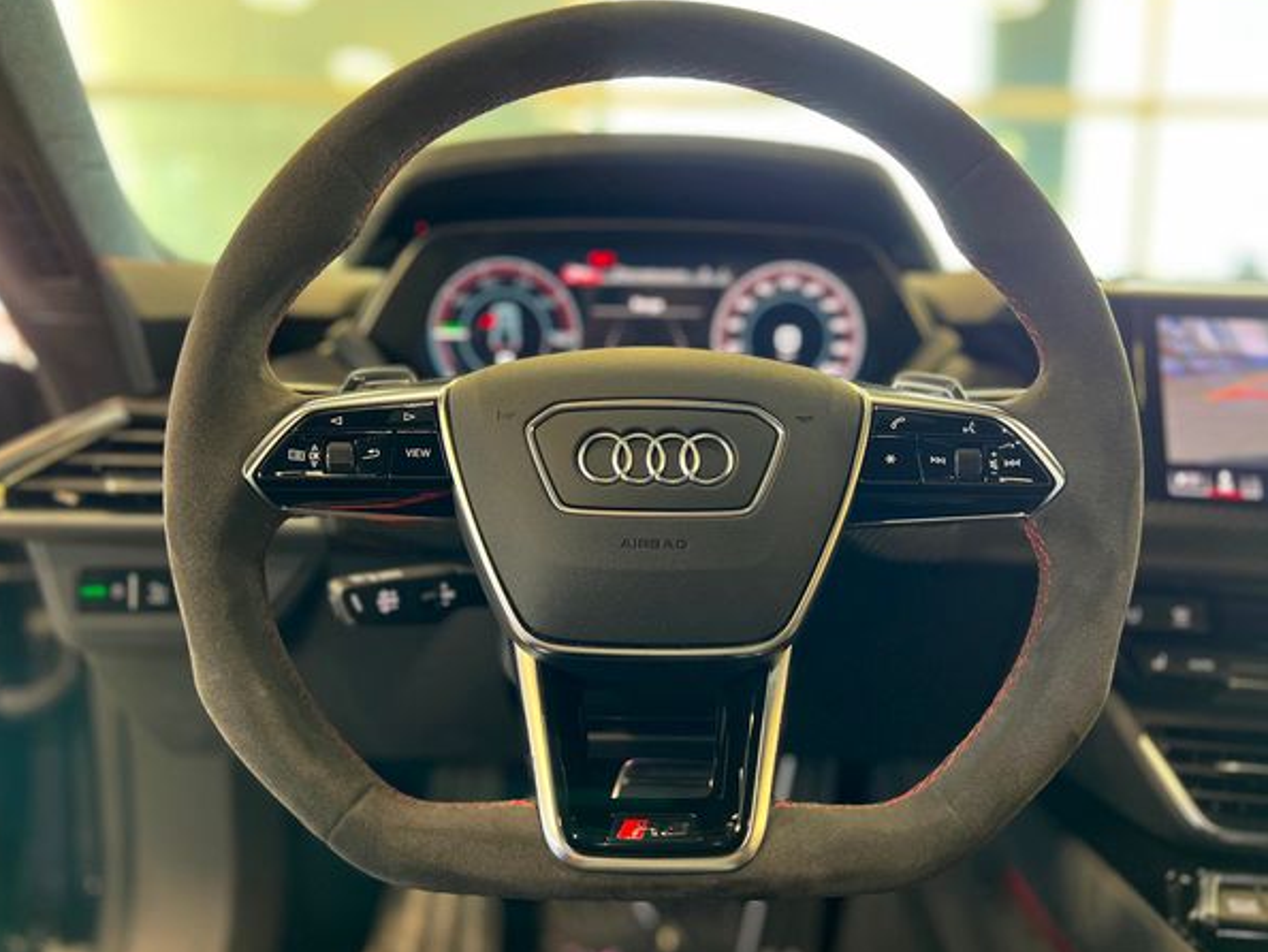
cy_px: 450
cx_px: 638
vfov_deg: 49.8
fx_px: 1026
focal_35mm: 28
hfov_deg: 63.4
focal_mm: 5.7
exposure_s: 1/60
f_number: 1.5
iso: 250
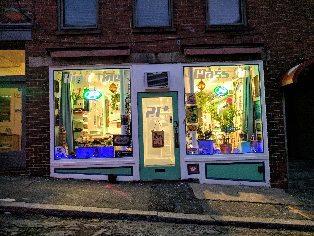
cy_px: 118
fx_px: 236
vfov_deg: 53.1
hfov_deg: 67.3
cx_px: 157
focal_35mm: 26
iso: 414
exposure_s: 1/40
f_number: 2
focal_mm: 4.67
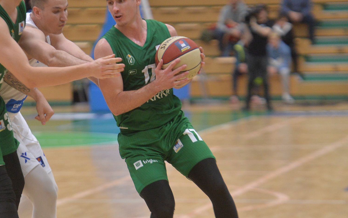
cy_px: 102
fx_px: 2134
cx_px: 150
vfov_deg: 5.8
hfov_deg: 9.3
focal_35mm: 225
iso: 2500
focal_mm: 135
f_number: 2.8
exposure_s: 1/800
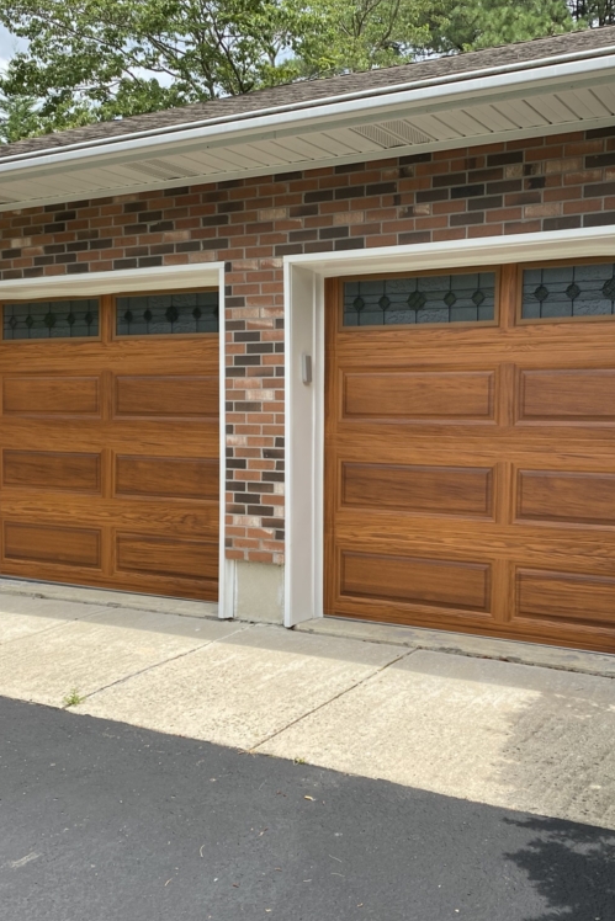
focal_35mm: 37
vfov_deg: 51.9
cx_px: 381
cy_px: 469
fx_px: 948
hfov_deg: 35.8
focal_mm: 4.25
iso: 32
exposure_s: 1/1206
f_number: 1.8
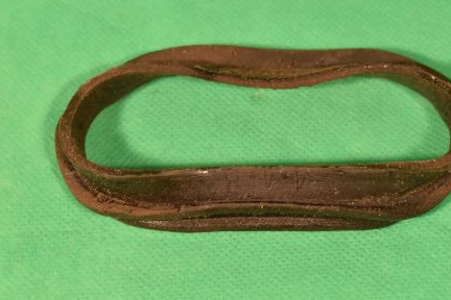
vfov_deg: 11.9
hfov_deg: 17.8
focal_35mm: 115
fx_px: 1437
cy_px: 150
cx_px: 301
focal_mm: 55
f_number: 8
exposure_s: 1/100
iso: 560
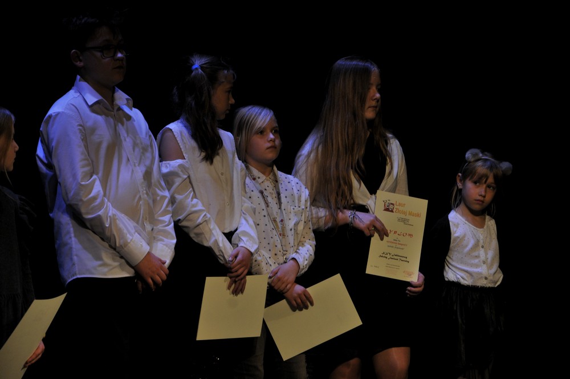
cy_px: 190
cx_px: 285
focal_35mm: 158
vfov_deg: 8.7
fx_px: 2490
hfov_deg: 13.1
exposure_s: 1/30
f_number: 5.6
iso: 500
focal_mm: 105
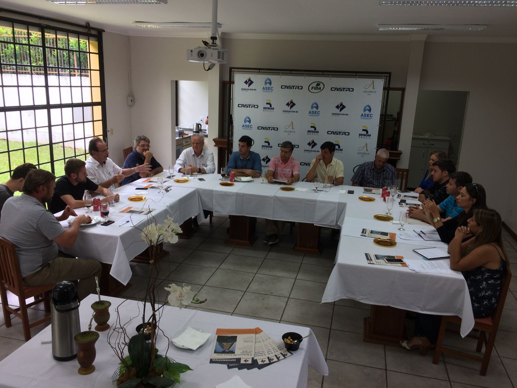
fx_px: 433
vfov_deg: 48.2
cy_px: 194
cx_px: 258
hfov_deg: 61.7
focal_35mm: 29
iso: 32
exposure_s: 1/40
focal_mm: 4.15
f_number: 2.2
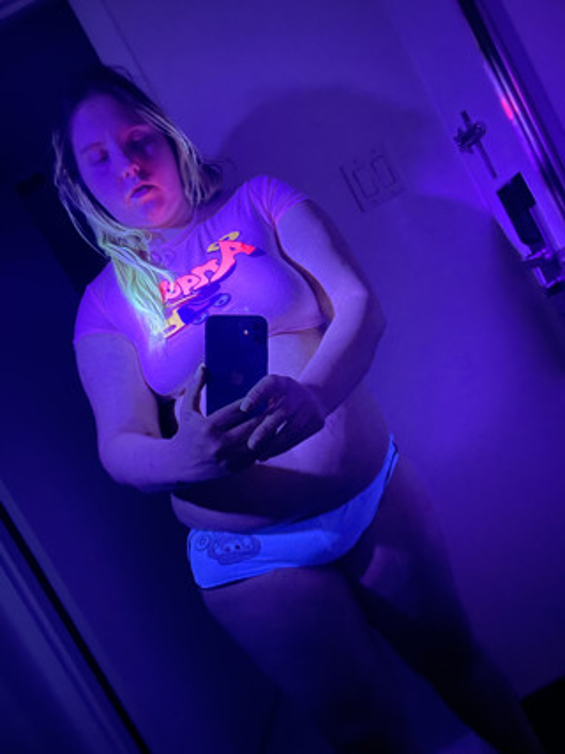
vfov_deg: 67.3
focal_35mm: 26
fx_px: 566
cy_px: 377
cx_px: 282
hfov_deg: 53.0
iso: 1250
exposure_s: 1/4
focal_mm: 4.2
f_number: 1.6
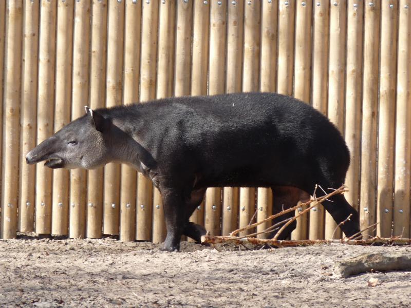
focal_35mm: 358
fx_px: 4251
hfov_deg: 5.5
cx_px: 206
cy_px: 154
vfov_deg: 4.2
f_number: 4
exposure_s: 1/160
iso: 100
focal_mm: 44.7
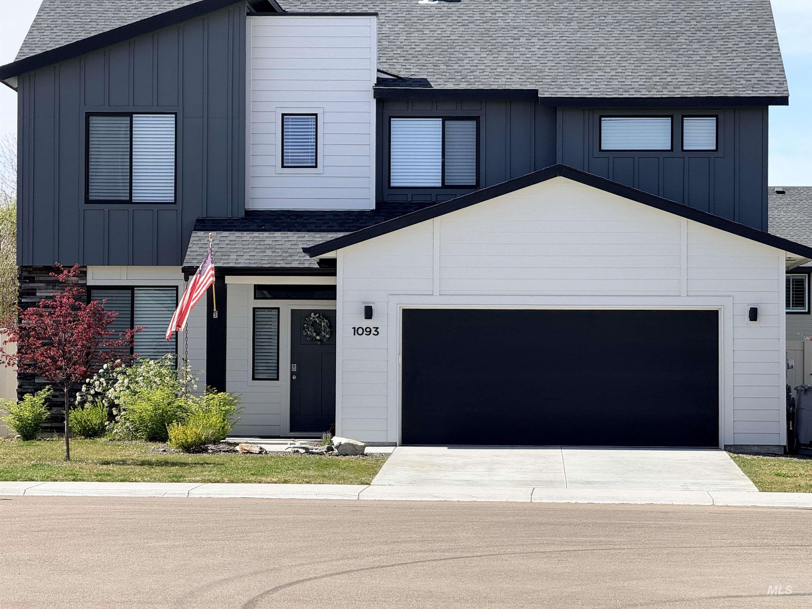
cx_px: 406
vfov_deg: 12.3
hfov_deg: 16.4
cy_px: 304
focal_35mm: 120
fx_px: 2815
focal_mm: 15.66
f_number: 2.8
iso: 64
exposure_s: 1/1577
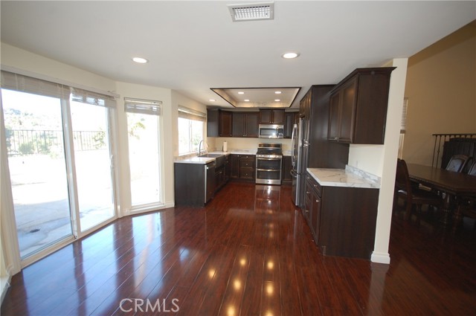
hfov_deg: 100.5
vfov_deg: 77.2
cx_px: 238
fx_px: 198
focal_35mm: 15
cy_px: 158
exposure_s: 1/60
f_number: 4
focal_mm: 10
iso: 400
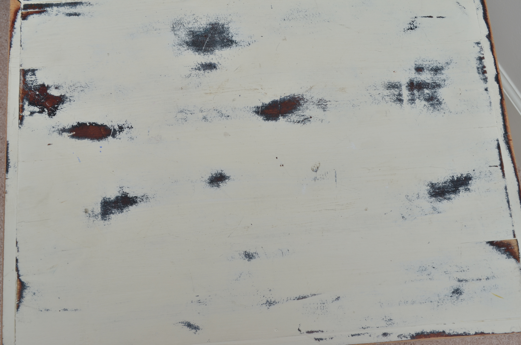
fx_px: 607
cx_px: 260
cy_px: 172
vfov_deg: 31.8
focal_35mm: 42
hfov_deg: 46.5
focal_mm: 28
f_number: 9.5
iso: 250
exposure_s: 1/180
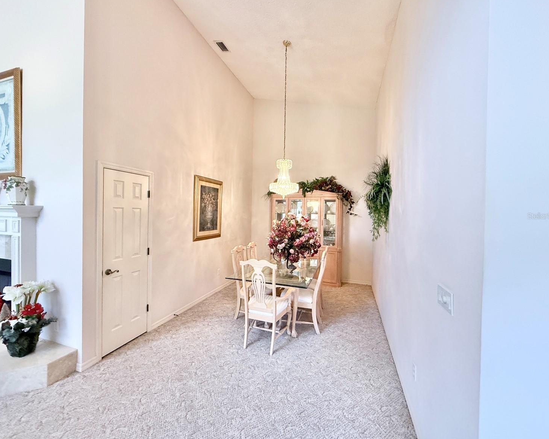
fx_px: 244
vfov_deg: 84.0
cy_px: 216
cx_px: 262
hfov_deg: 96.7
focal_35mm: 15
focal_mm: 2.22
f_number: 2.2
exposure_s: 1/120
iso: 500
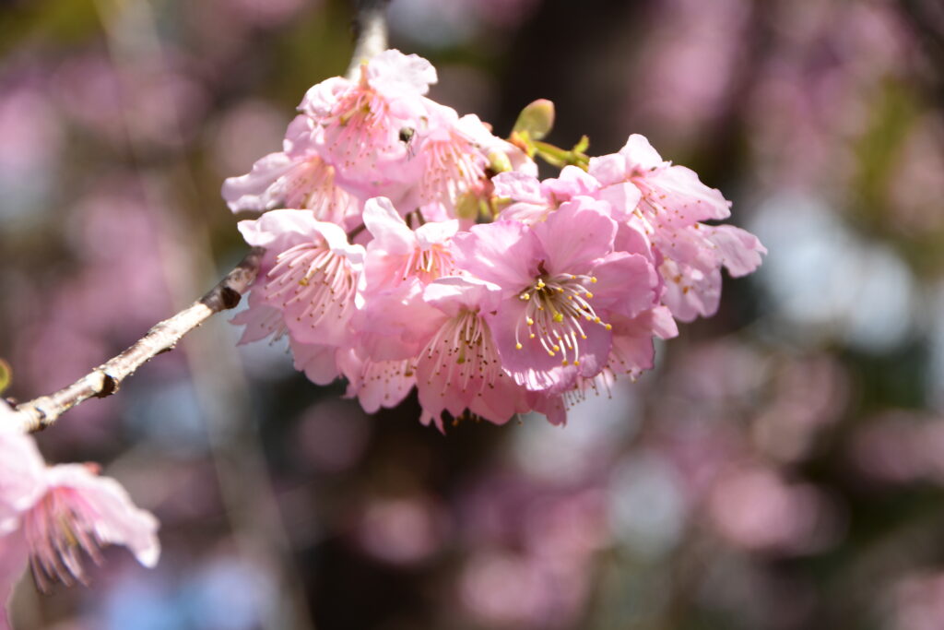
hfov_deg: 10.5
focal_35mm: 195
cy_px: 315
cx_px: 472
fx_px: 5114
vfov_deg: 7.0
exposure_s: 1/125
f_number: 9
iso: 100
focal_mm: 130
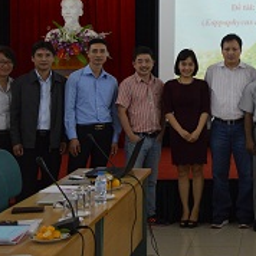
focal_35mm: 86
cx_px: 291
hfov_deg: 19.2
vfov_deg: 19.8
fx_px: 720
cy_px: 26
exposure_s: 1/25
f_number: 3.8
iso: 400
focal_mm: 24
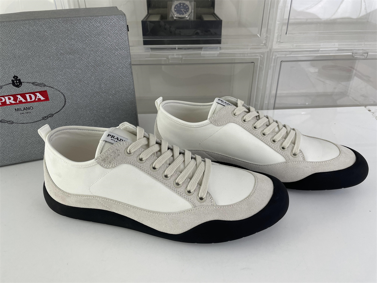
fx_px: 283
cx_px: 188
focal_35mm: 26
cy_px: 142
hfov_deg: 67.3
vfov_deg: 53.1
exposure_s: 1/248
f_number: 1.6
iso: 32
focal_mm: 4.2
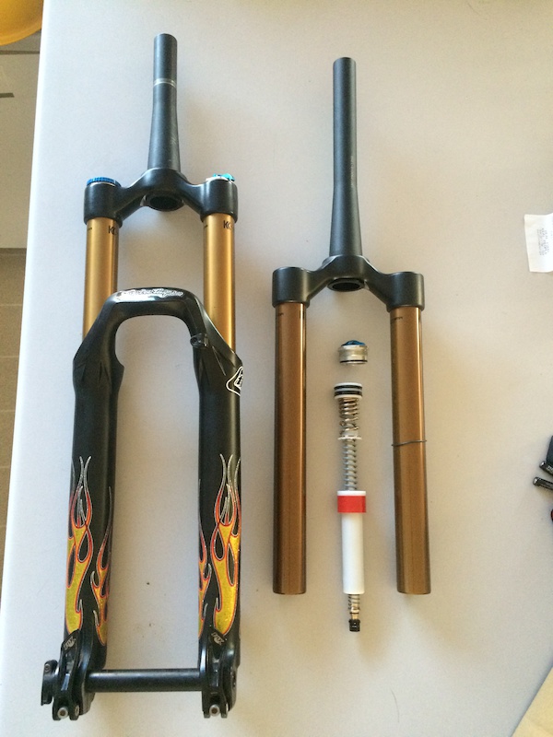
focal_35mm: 29
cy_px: 368
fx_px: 618
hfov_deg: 48.2
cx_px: 276
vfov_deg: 61.7
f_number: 2.2
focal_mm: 4.15
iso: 250
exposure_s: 1/20
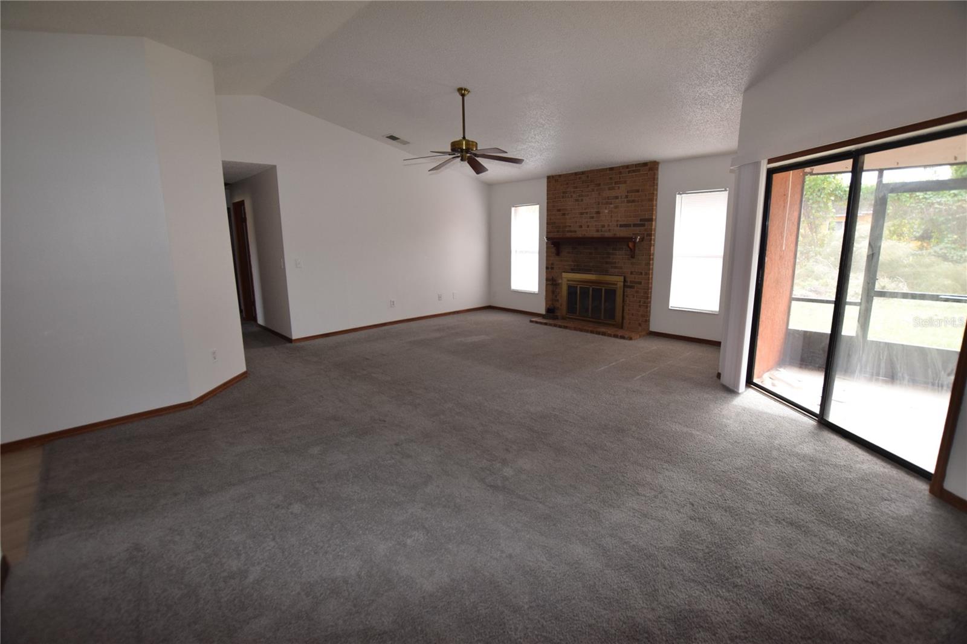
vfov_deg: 77.3
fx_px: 403
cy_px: 322
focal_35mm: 15
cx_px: 484
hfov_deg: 100.4
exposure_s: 1/100
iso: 800
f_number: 5
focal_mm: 10
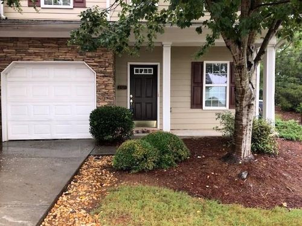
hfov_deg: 63.4
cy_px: 113
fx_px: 244
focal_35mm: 28
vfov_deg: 49.7
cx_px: 151
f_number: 1.8
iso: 100
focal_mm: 3.99
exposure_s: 1/93
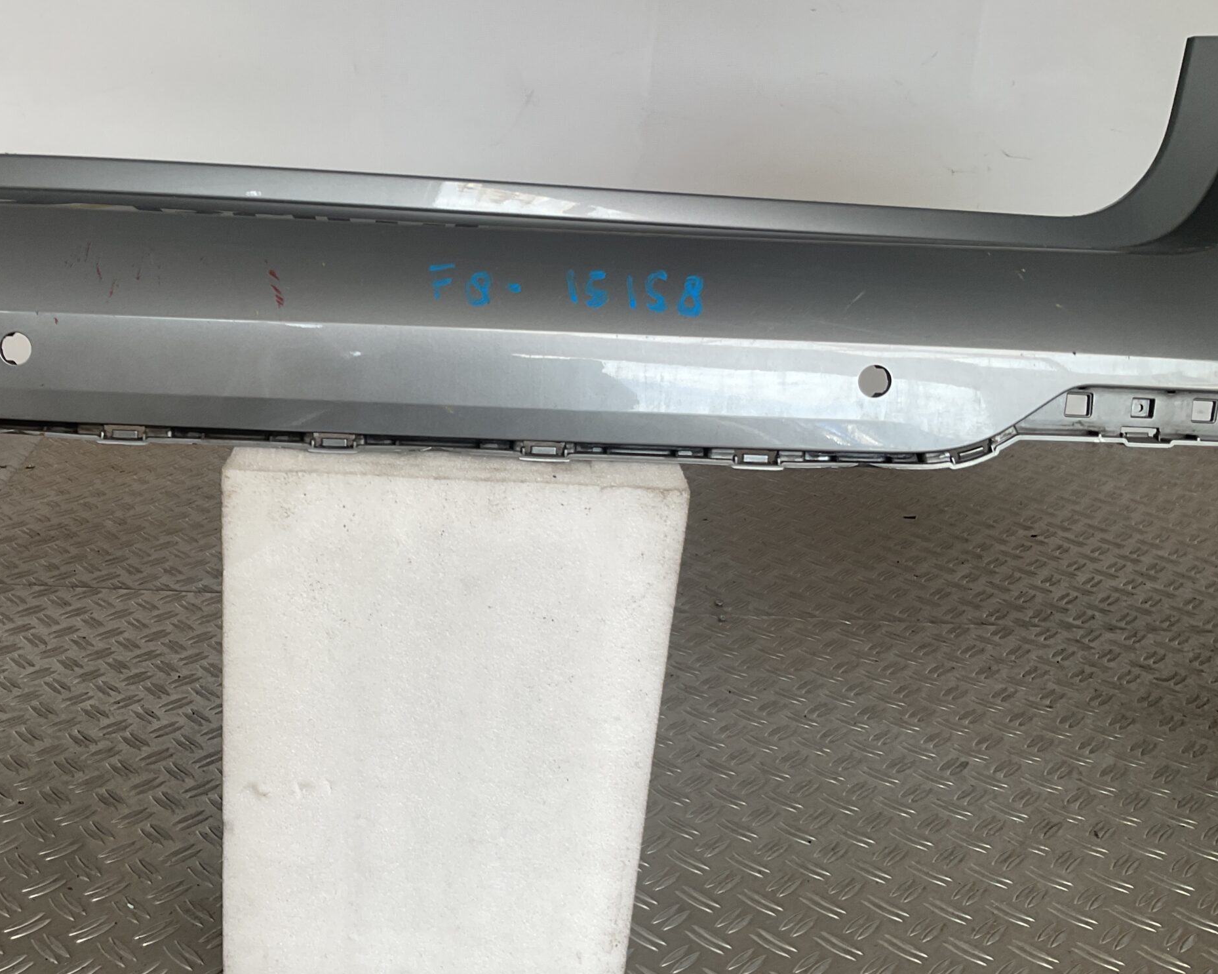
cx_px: 395
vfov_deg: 38.2
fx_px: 1406
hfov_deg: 46.0
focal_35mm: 39
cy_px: 461
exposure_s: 1/135
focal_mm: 3
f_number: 1.8
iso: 16
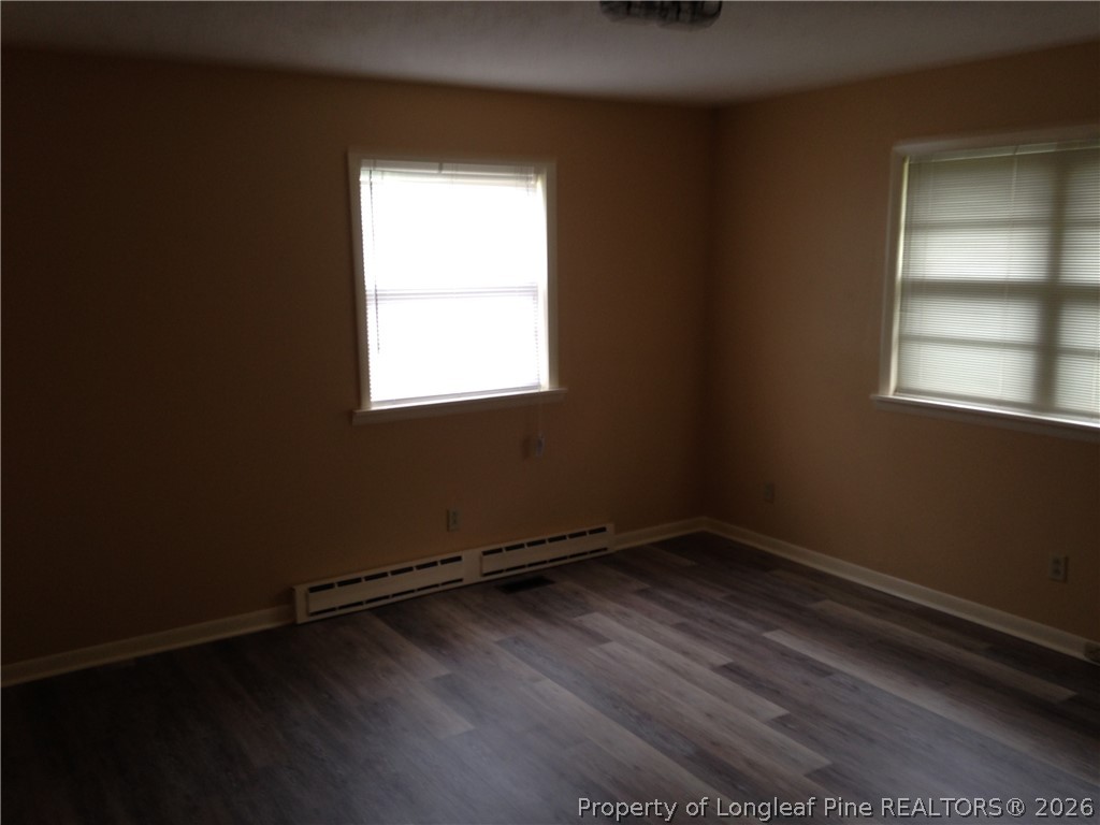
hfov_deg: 55.4
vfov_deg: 42.9
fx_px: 1049
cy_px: 412
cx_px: 550
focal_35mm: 33
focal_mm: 4.12
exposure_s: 1/20
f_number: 2.4
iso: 50
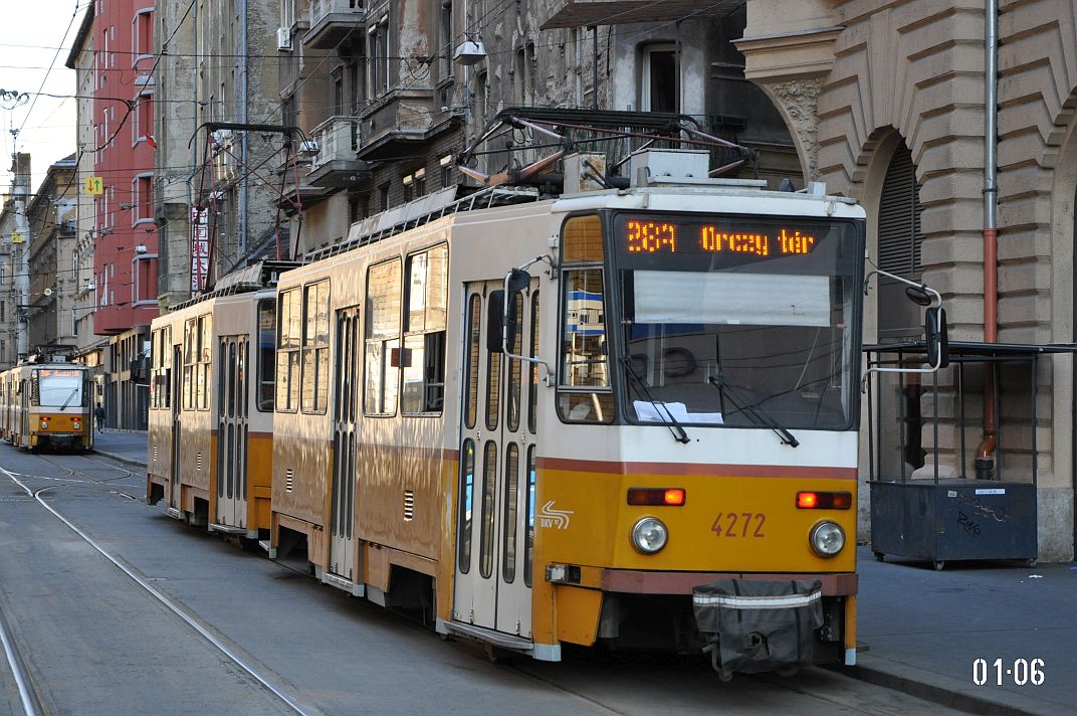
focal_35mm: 93
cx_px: 538
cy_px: 358
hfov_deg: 21.9
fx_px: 2779
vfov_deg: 14.7
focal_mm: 62
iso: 1000
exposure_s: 1/500
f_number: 5.3
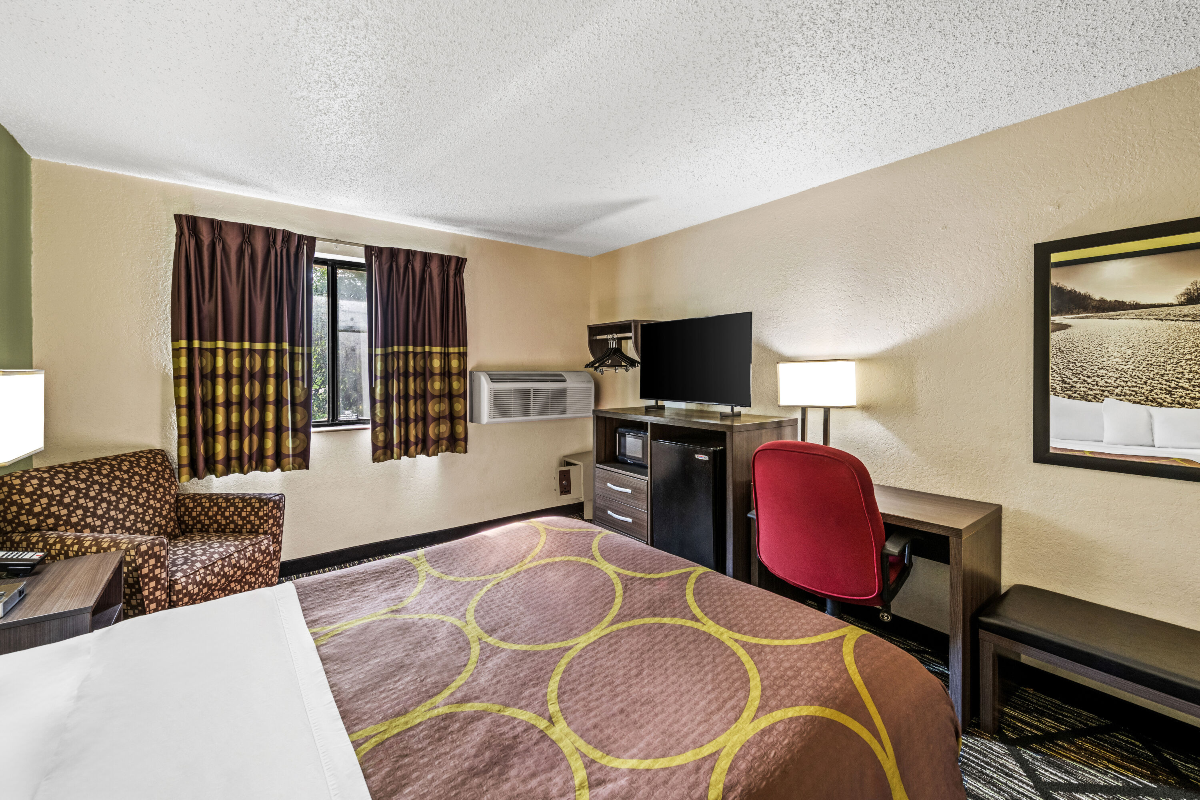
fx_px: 467
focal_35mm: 14
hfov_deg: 104.3
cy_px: 400
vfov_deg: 81.2
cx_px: 600
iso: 400
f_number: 9
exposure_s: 1/1.67
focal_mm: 14
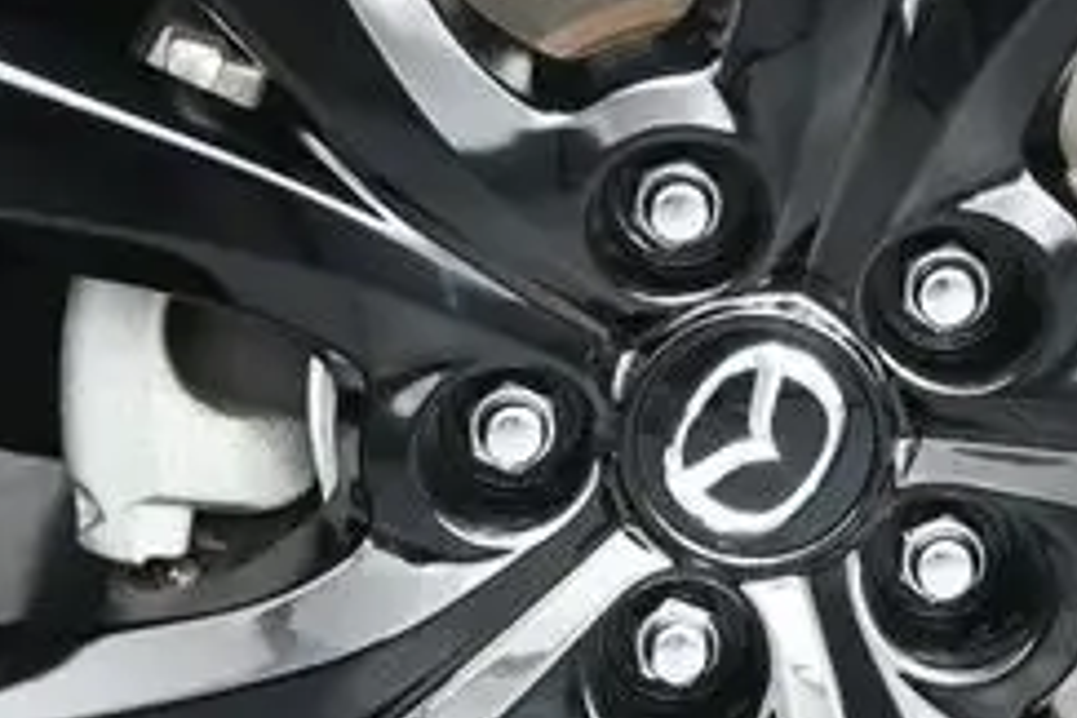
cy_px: 335
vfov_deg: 8.7
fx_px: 4730
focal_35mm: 158
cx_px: 758
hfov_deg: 13.0
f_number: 4.2
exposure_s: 1/125
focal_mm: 25
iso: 2500
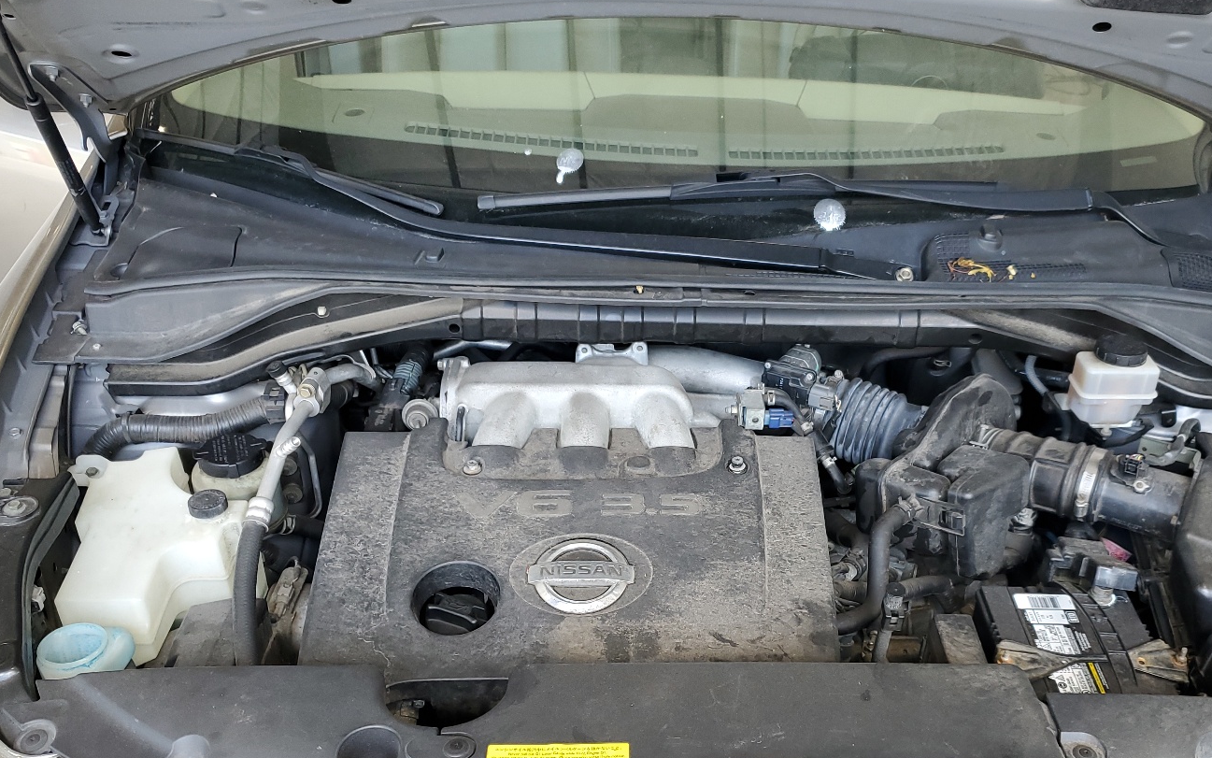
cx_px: 714
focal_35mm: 34
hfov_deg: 56.4
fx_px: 1123
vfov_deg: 37.1
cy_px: 459
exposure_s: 1/120
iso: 61
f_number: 1.5
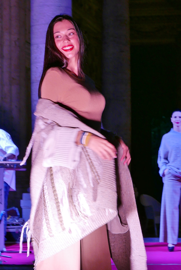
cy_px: 135
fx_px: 1129
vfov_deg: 13.7
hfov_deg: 9.2
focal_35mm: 150
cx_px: 90
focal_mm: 34
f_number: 5
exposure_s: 1/40
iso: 200
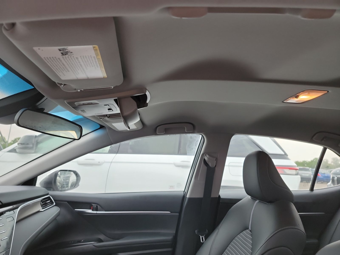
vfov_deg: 56.8
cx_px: 170
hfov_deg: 71.6
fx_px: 236
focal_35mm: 24
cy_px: 128
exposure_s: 1/59
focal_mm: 6.7
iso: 325
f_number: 1.8
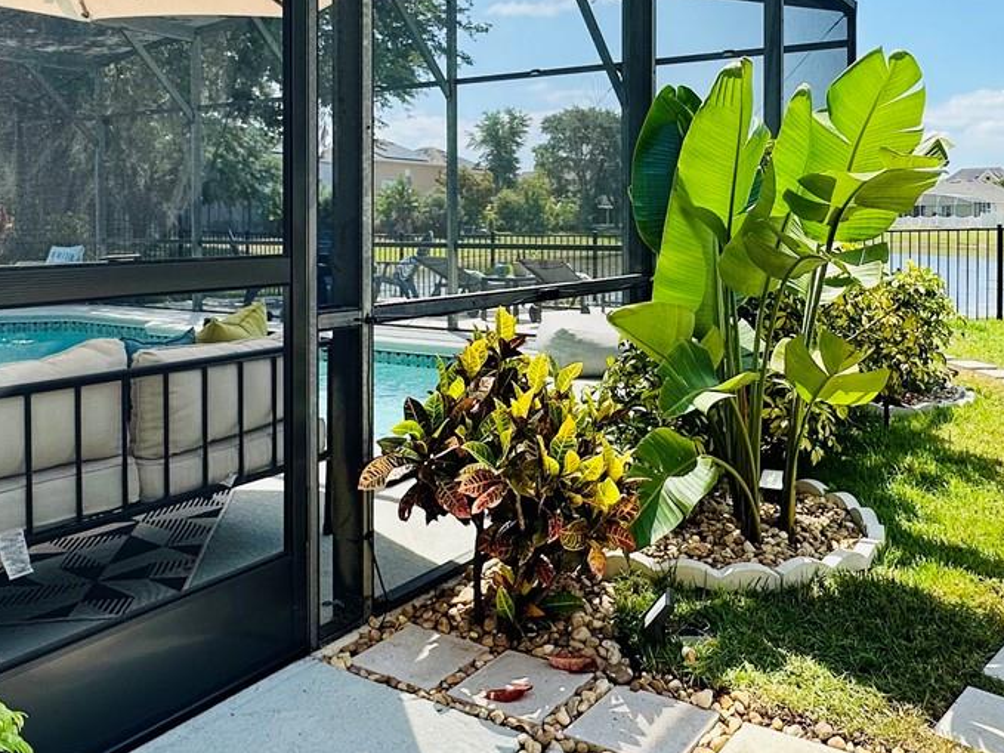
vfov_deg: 42.2
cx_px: 535
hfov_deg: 55.3
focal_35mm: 33
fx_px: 957
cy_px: 232
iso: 40
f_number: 2.2
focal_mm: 2.22
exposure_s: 1/818
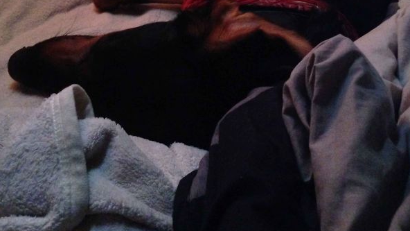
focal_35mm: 49
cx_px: 208
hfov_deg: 42.1
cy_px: -6
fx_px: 533
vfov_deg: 23.3
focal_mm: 4.12
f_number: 2.4
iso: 800
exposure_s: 1/15
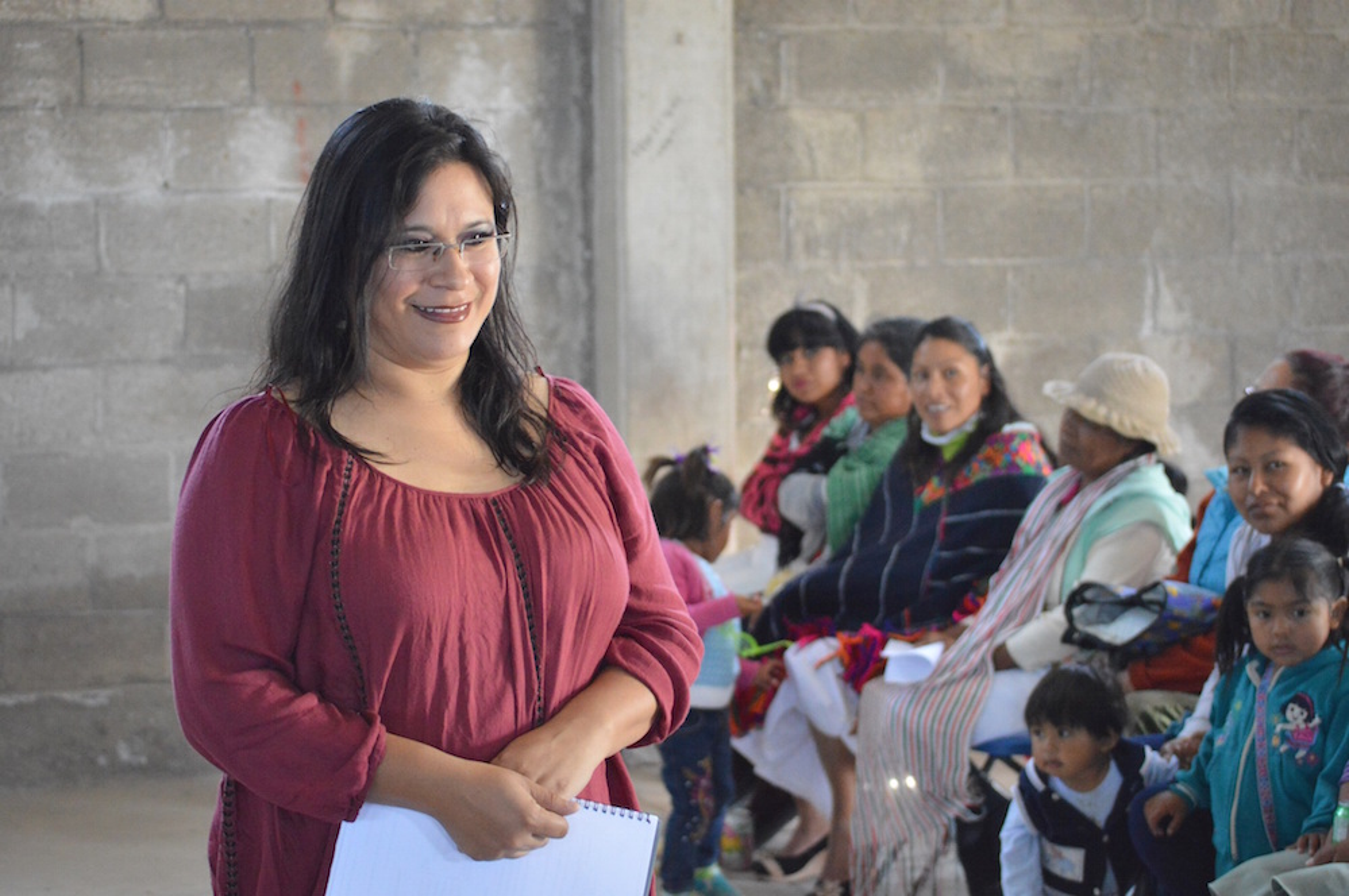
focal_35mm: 82
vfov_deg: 16.5
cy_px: 448
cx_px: 674
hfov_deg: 24.6
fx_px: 3088
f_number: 4
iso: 3200
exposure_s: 1/100
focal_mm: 55
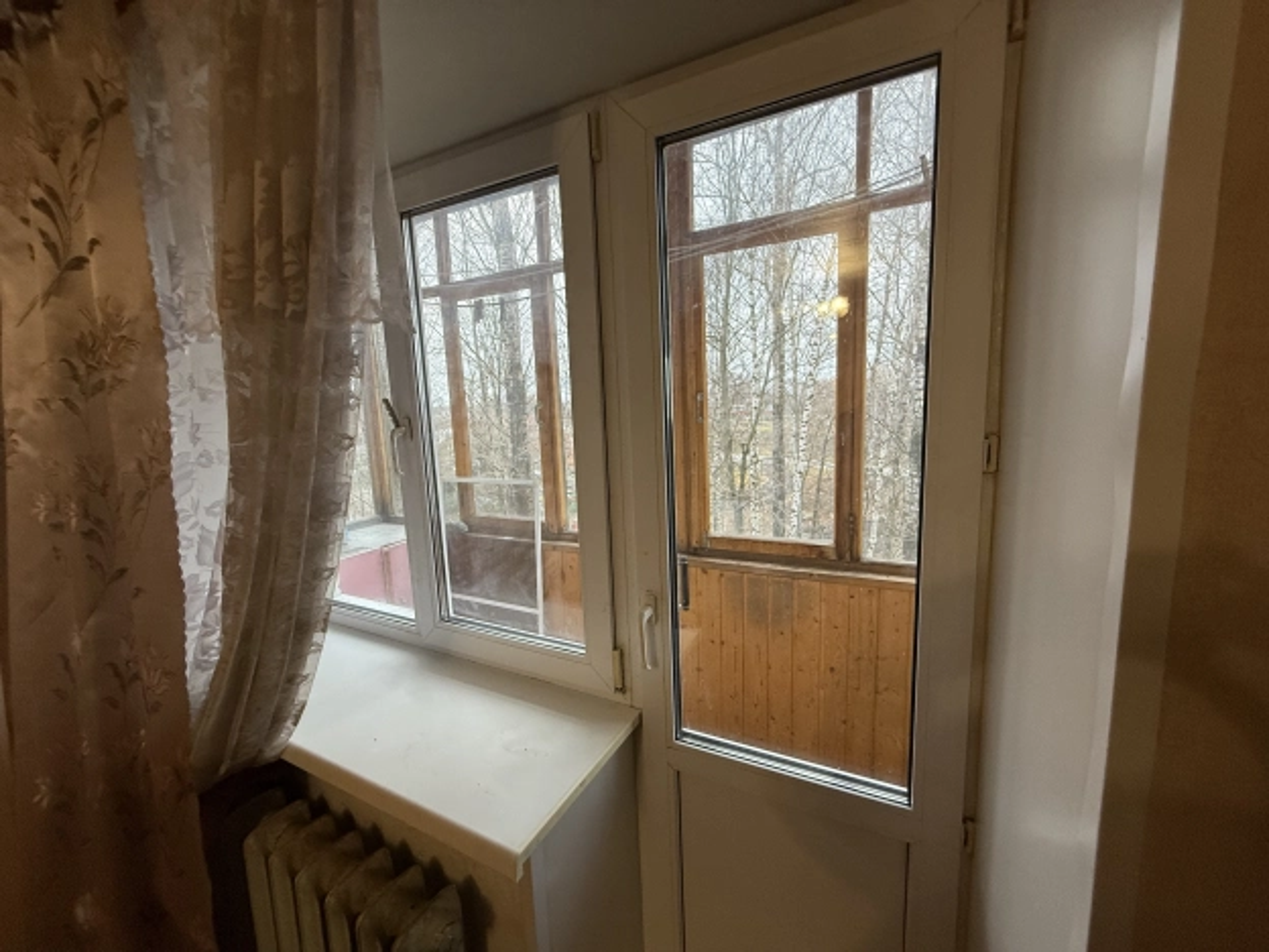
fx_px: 513
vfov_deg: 85.7
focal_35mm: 14
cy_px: 476
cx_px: 634
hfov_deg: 102.1
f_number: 2.2
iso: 250
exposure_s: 1/100
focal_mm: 2.22
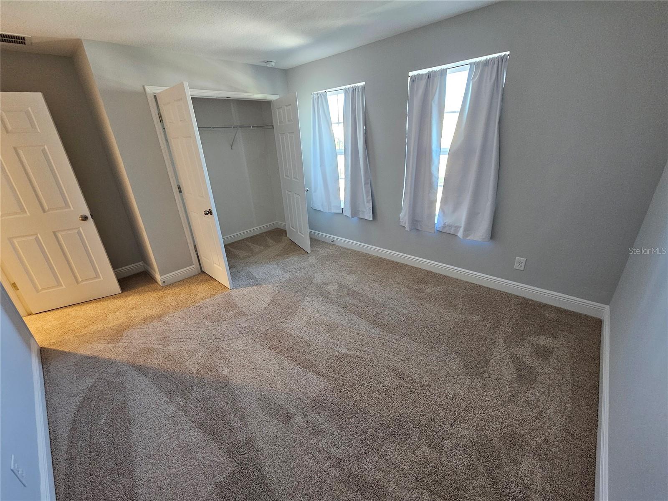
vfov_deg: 89.9
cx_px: 334
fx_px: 251
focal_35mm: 13
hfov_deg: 106.2
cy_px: 250
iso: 320
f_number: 2.2
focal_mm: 2.2
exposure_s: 1/40
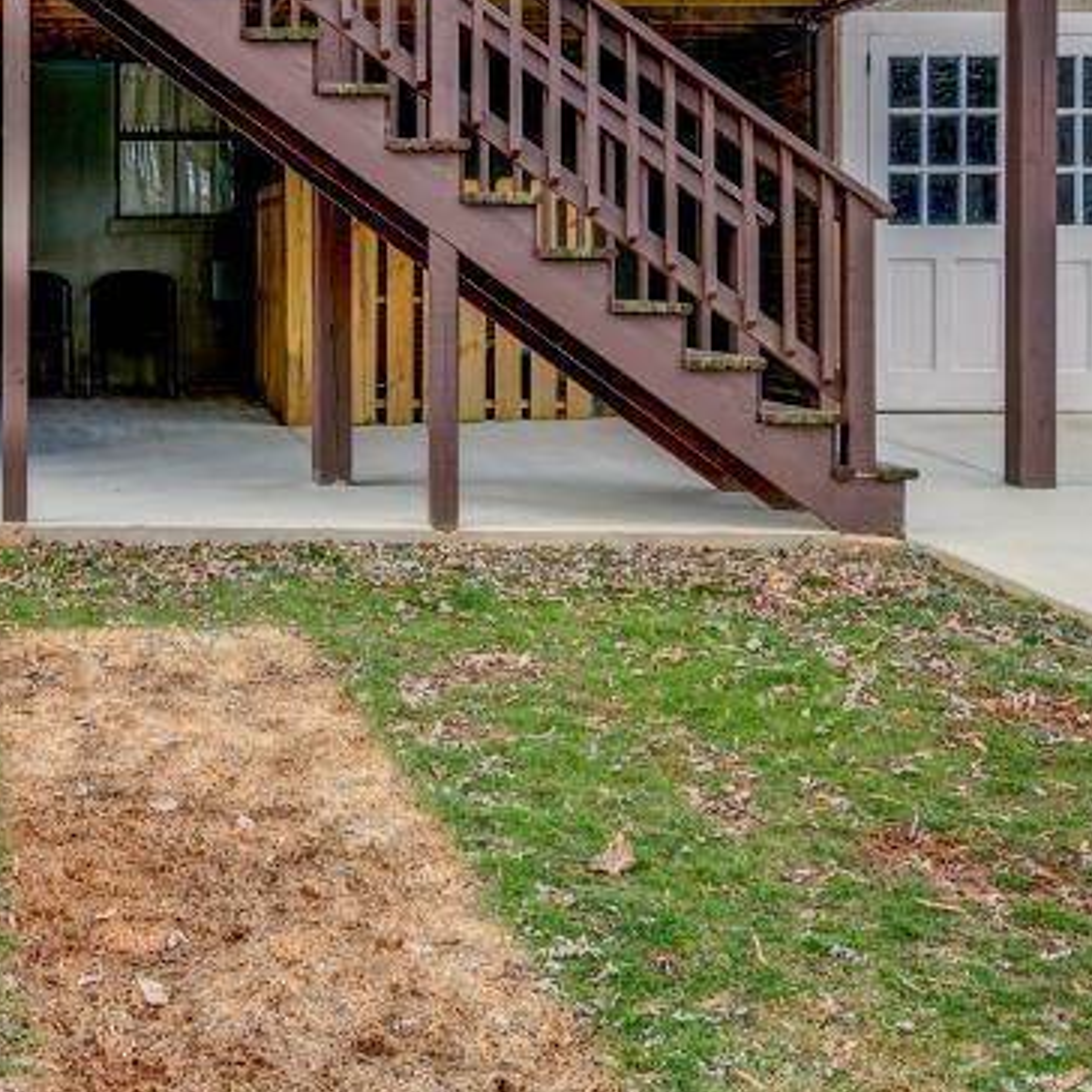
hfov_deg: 31.9
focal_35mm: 49
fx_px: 1749
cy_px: 260
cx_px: -6
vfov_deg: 33.9
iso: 200
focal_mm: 14
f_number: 8
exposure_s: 1/200
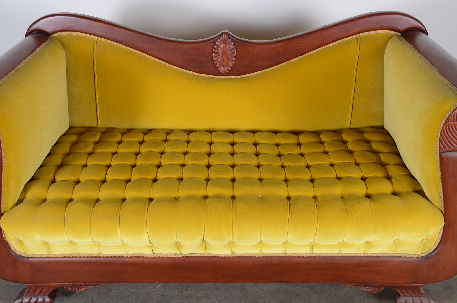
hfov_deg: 51.4
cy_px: 152
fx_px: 475
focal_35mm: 38
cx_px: 228
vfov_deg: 35.3
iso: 100
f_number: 10
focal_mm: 25
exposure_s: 1/100
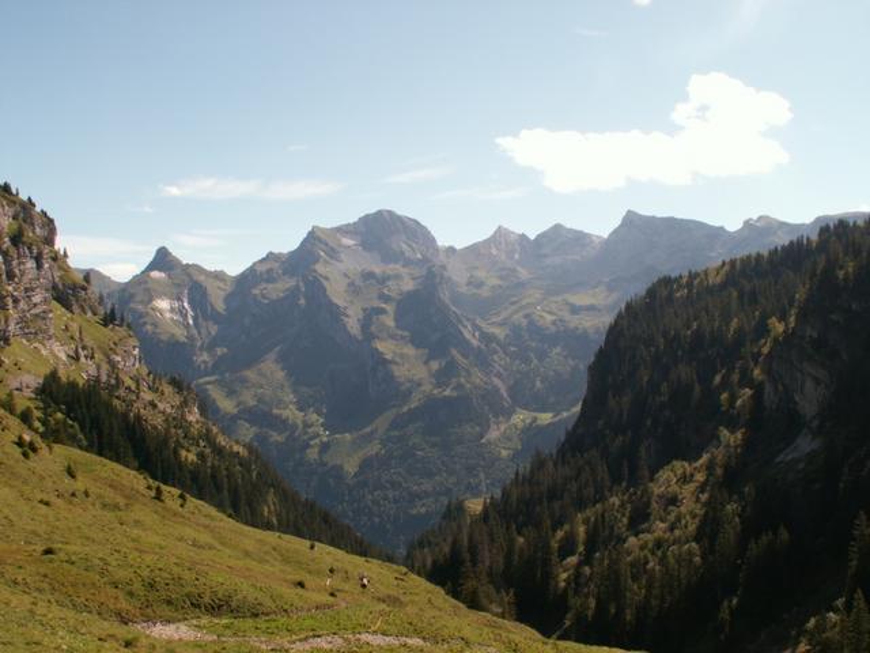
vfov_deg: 40.7
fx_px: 880
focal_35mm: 35
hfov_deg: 52.6
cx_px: 435
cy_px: 326
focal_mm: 5.86
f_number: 6.3
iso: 50
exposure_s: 1/200
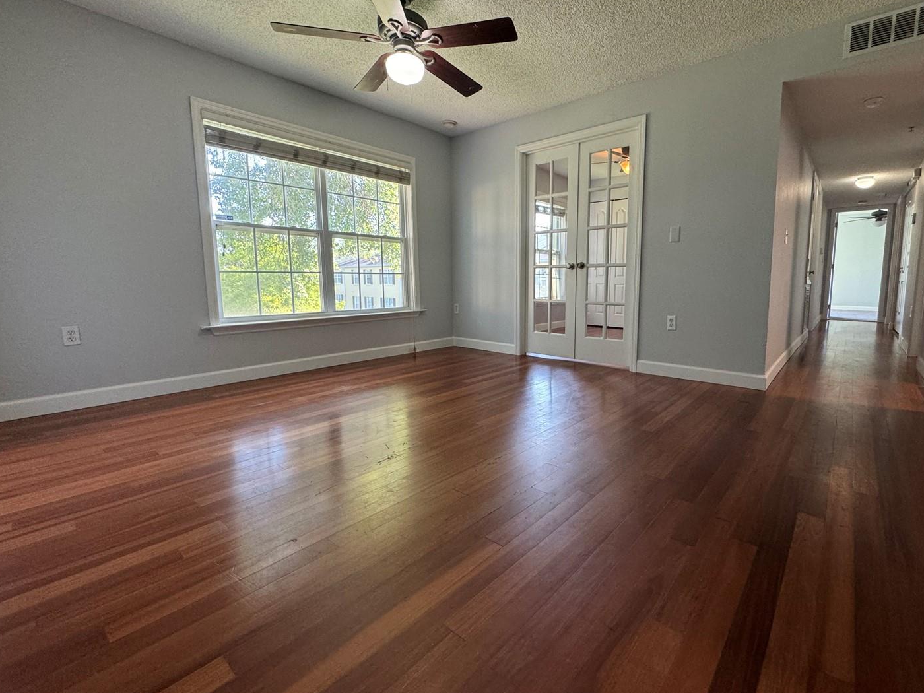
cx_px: 520
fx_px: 427
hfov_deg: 94.0
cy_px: 328
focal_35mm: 16
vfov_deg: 78.0
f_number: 2.2
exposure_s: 1/120
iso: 250
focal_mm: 2.22
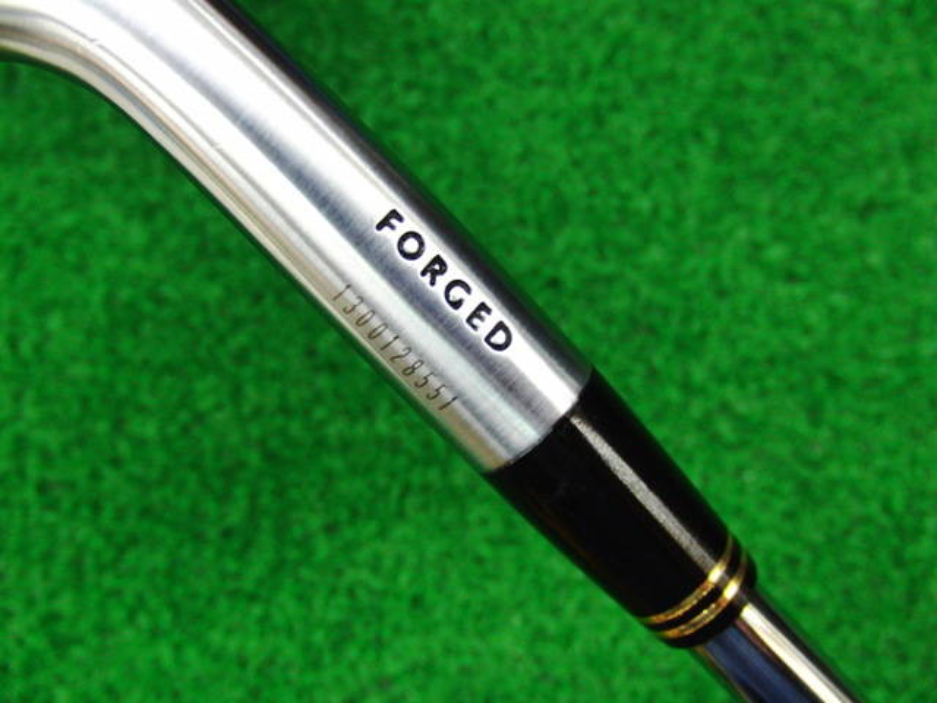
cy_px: 352
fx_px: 1002
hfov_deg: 50.1
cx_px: 468
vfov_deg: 38.7
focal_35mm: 37
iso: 400
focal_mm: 6.42
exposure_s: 1/50
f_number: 3.6
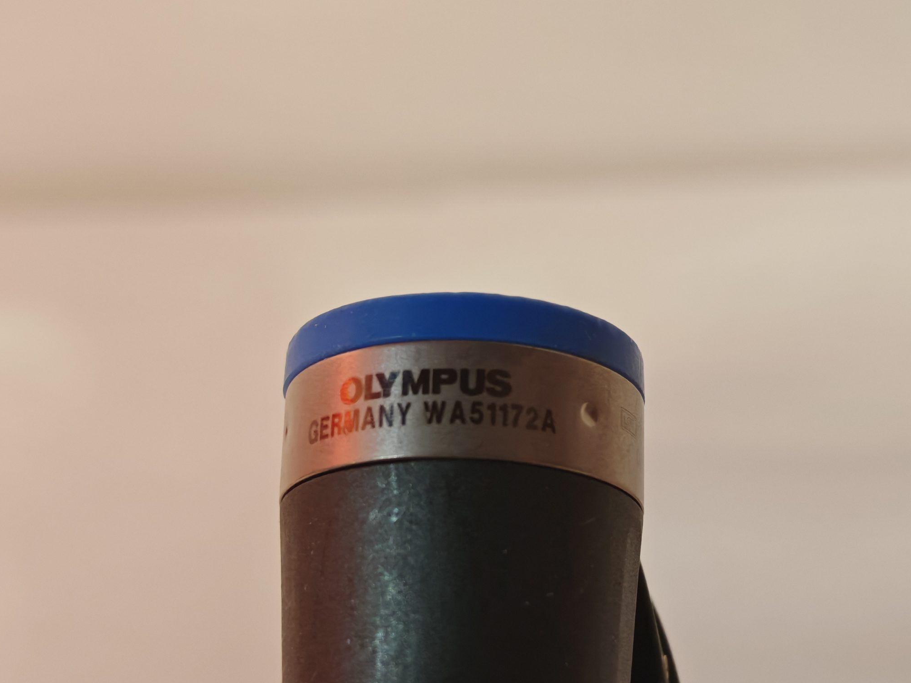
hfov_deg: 26.0
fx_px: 1974
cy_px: 433
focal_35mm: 75
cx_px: 468
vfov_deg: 19.6
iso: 320
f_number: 2
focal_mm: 6.83
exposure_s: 1/100
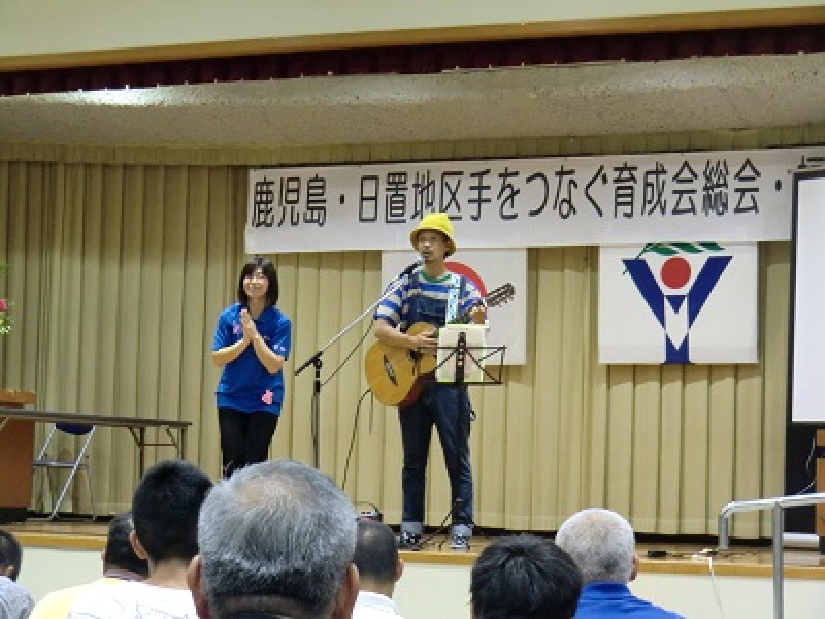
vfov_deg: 19.4
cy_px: 310
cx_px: 412
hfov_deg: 25.7
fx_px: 1811
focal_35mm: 76
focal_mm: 13.6
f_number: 4.6
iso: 800
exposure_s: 1/20
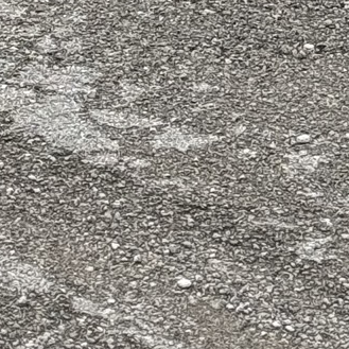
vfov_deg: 6.3
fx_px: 2943
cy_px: -681
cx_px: -50
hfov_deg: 6.7
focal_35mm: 258
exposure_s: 1/962
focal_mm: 6.76
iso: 64
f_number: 1.78
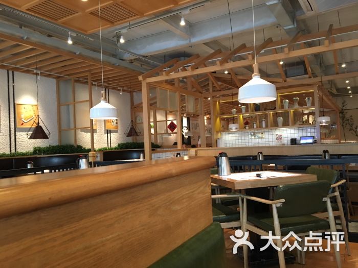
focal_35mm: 29
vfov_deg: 48.2
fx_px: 300
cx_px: 179
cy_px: 134
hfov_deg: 61.7
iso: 200
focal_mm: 4.15
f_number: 2.2
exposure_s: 1/33
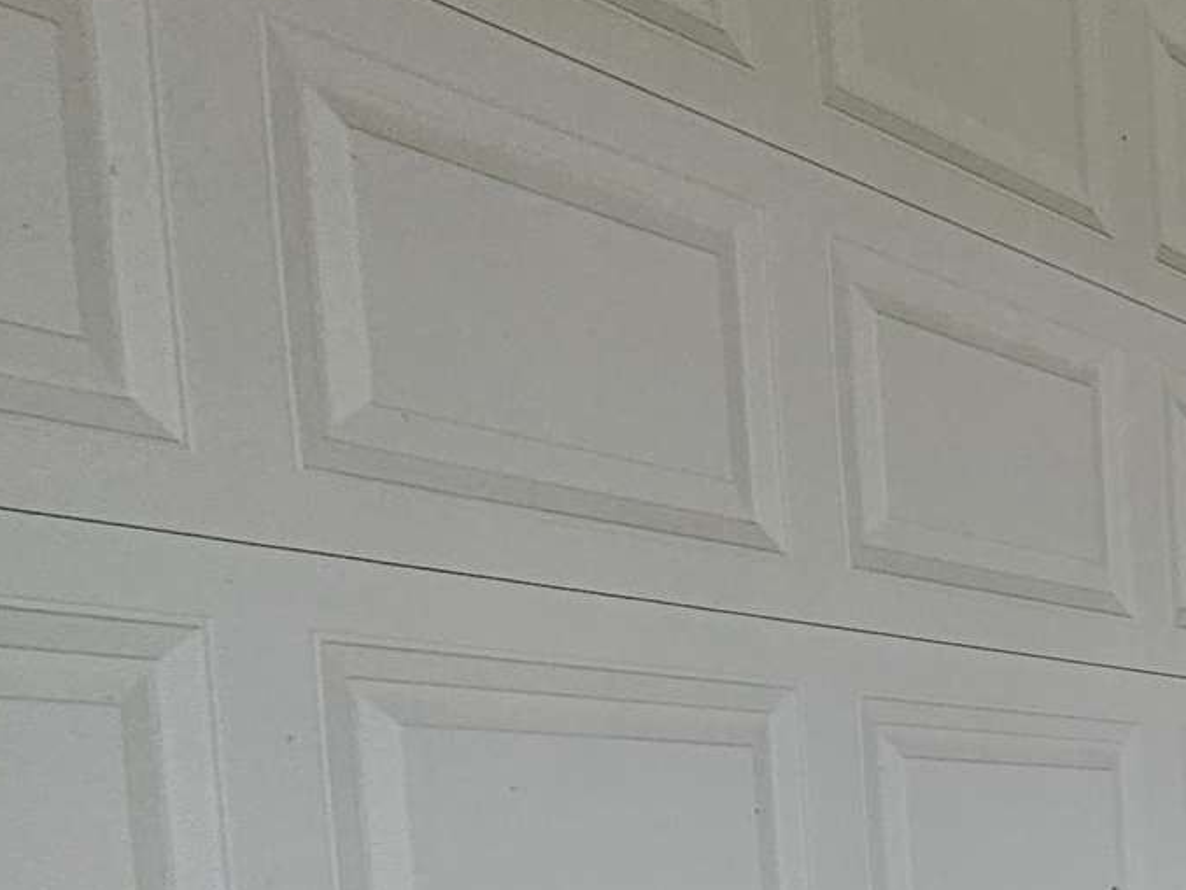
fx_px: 2022
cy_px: 1039
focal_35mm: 59
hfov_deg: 18.5
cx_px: 2447
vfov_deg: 23.0
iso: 50
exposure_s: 1/158
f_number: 2.2
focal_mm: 2.2
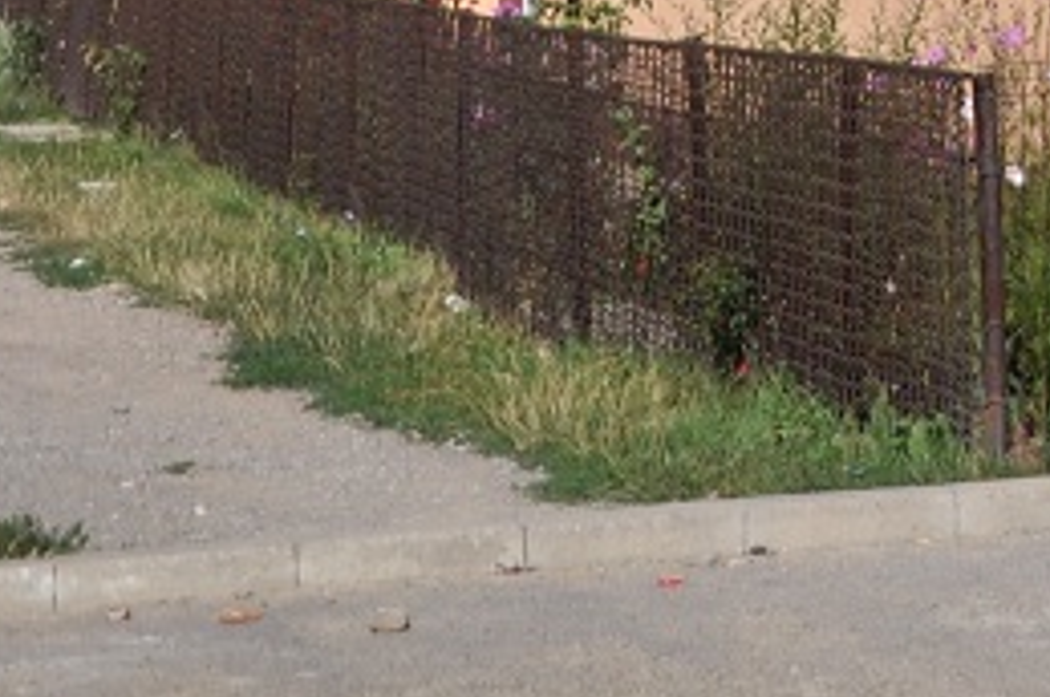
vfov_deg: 7.2
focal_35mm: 181
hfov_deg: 10.1
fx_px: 5272
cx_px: 2372
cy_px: -800
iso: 200
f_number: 4
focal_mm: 26
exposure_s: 1/2500
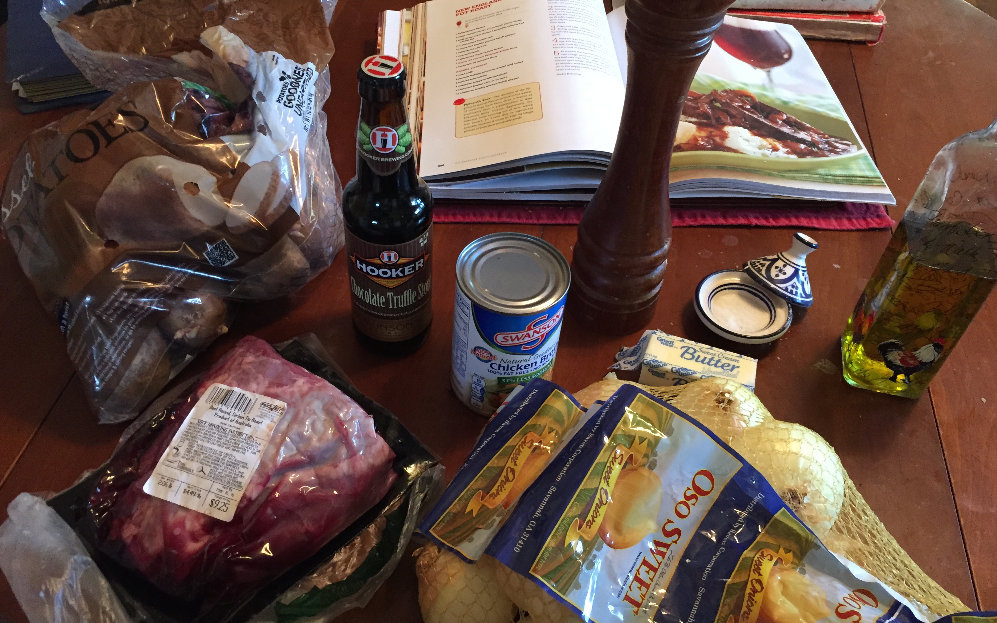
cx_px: 500
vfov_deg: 40.6
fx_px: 842
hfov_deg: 61.2
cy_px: 289
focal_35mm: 31
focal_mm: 4.15
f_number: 2.2
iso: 200
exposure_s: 1/30
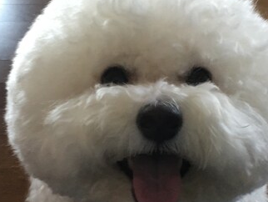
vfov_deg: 18.2
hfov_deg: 24.1
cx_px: 123
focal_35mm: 81
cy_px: 141
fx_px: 628
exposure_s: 1/15
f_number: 2.2
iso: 40
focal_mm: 4.15
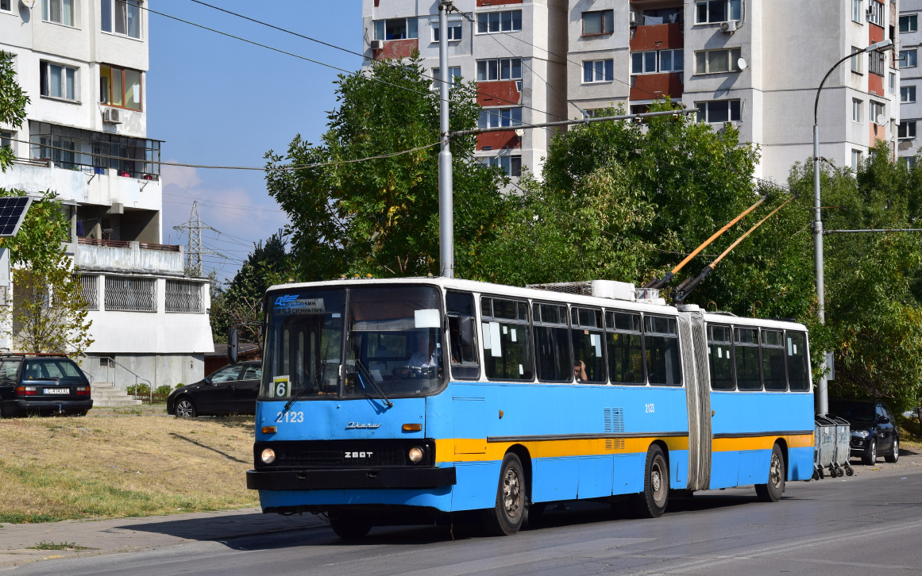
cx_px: 484
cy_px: 269
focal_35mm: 89
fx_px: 2237
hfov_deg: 23.3
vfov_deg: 14.7
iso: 200
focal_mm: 52
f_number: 6.3
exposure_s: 1/1000
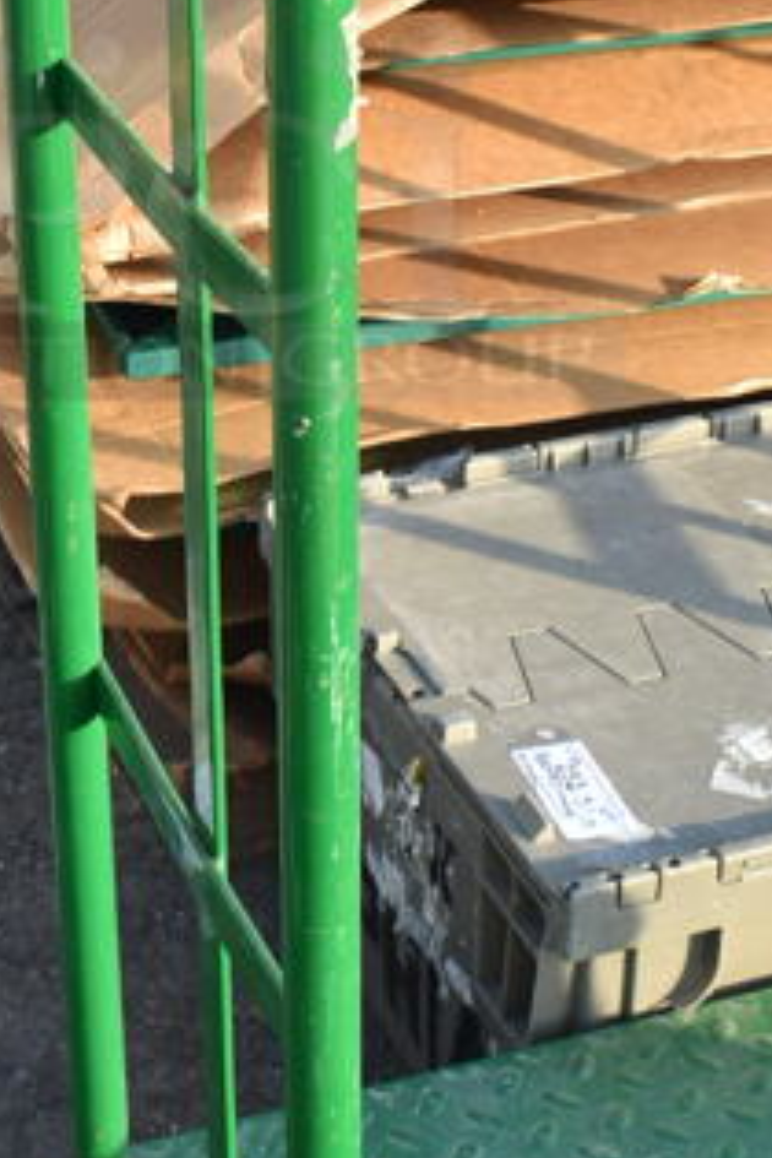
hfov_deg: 15.7
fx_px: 2798
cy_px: 208
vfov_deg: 23.0
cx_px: 217
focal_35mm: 87
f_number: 6.3
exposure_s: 1/160
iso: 100
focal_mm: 20
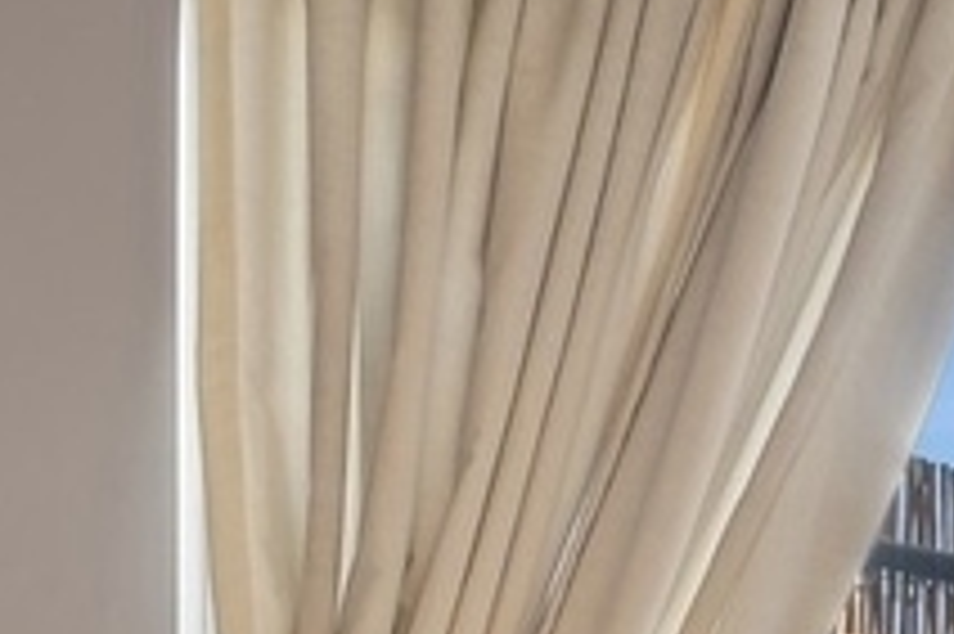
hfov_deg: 13.7
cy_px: 1880
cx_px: 2290
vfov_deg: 9.8
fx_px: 2833
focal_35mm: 107
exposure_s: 1/2
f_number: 10
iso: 100
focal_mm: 14
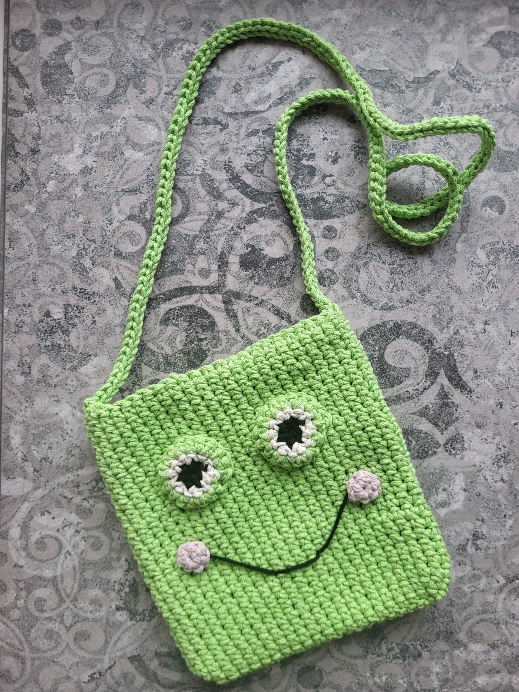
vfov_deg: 67.3
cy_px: 346
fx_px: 520
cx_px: 260
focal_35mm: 26
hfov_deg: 53.1
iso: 50
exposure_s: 1/100
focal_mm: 5.4
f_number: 1.8
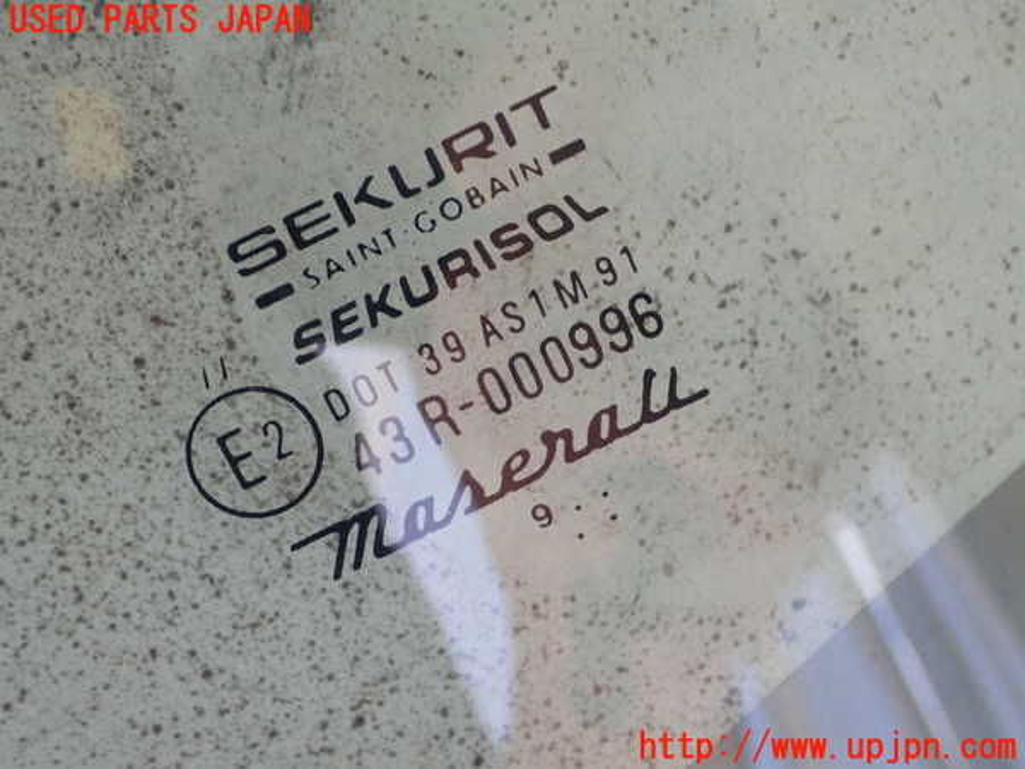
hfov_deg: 38.9
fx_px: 1451
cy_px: 384
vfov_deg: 29.7
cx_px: 512
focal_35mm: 49
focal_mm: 8.99
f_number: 3.2
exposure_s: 1/60
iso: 200
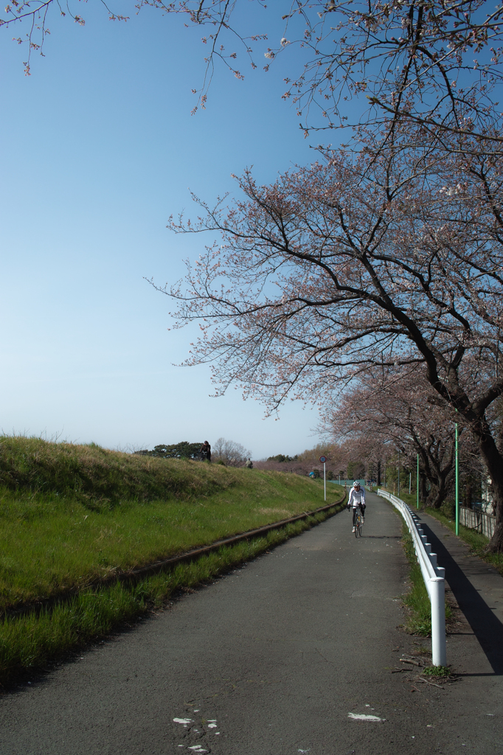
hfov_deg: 32.6
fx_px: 860
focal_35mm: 41
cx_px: 252
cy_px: 378
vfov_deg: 47.4
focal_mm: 24.2
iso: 100
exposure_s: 1/200
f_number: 8
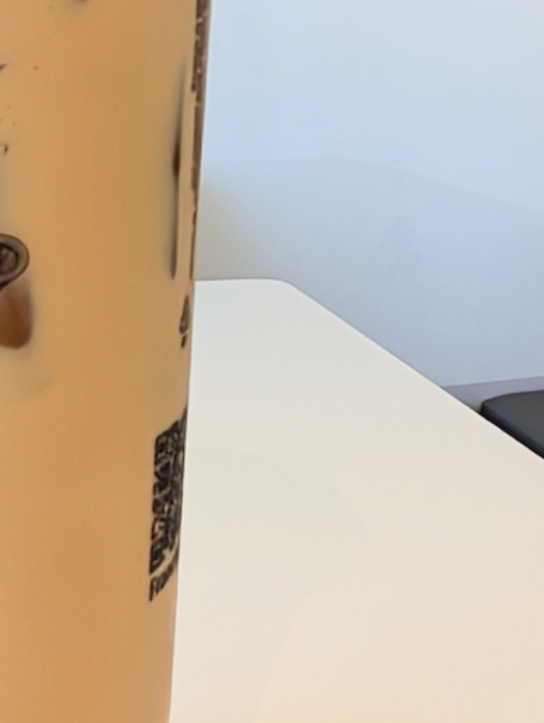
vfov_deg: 42.0
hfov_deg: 35.1
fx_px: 857
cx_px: 220
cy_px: 71
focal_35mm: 41
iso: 55
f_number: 1.7
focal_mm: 2.02
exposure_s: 1/120
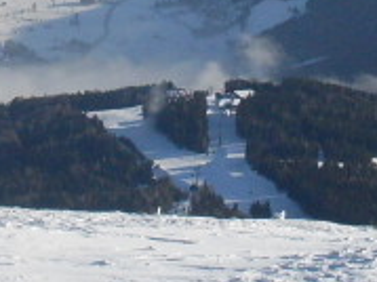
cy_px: -133
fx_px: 2362
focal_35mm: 217
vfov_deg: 6.7
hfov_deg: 9.1
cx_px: 48
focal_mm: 6.3
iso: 80
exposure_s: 1/350
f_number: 8.4
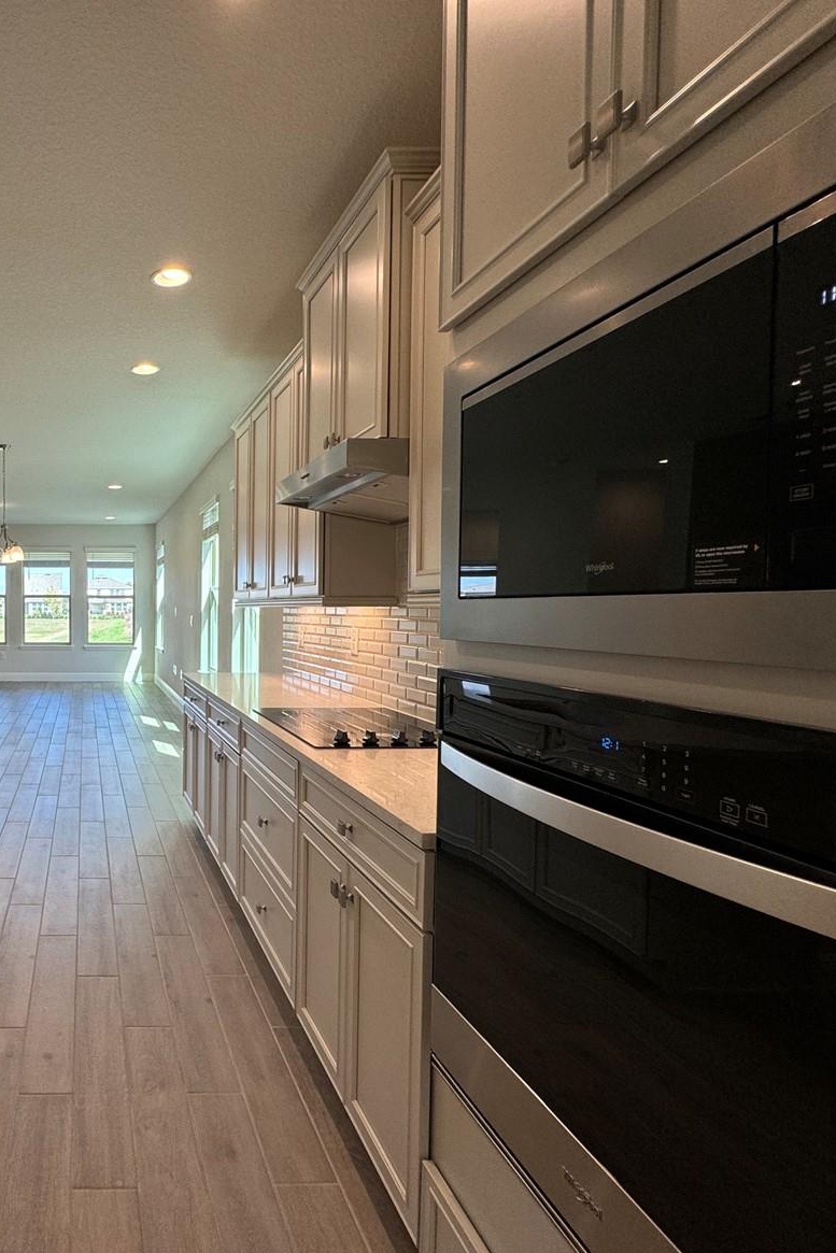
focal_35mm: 20
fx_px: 696
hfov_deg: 54.4
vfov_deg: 84.0
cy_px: 628
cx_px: 91
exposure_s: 1/120
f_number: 2.2
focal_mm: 2.22
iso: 100
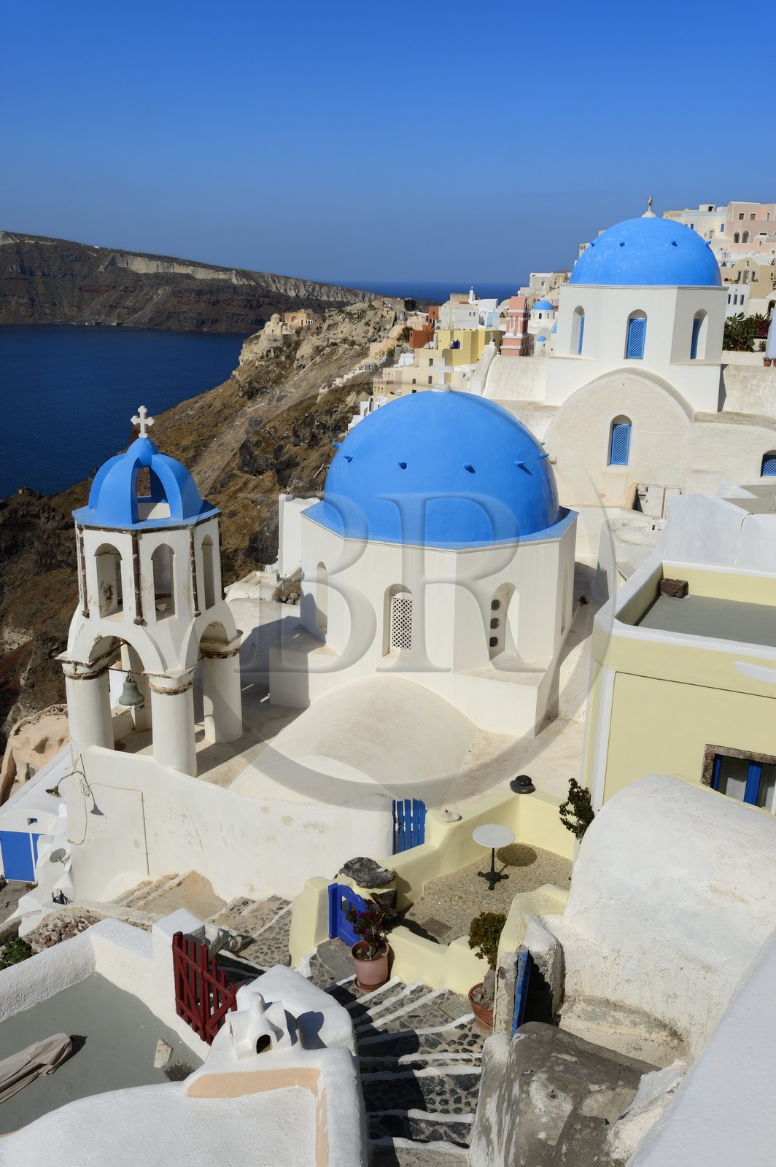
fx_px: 939
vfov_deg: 63.7
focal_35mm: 29
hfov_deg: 44.9
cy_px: 584
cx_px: 388
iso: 100
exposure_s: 1/250
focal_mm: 29
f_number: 14
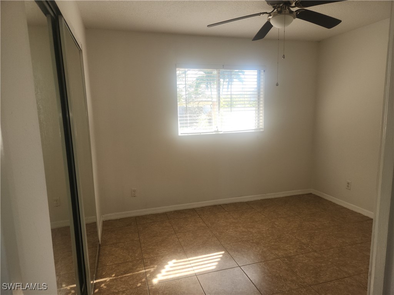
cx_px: 197
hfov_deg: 73.9
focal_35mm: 23
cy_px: 148
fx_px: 262
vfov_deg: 58.9
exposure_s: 1/120
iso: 32
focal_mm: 5.4
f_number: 1.8
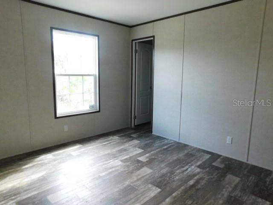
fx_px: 181
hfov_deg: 73.9
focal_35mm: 23
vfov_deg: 58.9
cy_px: 102
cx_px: 136
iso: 160
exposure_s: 1/30
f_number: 3
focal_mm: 4
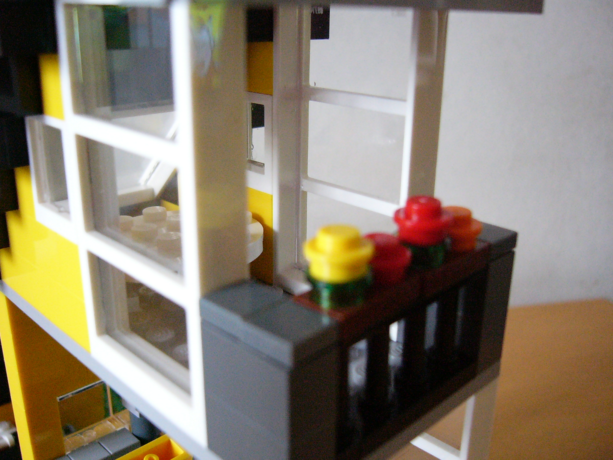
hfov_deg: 52.6
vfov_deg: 40.7
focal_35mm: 35
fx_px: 620
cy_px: 230
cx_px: 306
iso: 400
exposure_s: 1/25
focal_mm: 5.8
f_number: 2.8
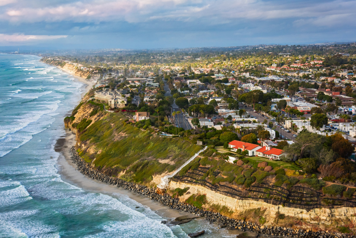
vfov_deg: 26.0
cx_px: 178
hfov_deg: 38.2
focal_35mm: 52
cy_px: 119
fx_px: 514
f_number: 5.6
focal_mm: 52
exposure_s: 1/1250
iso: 1000
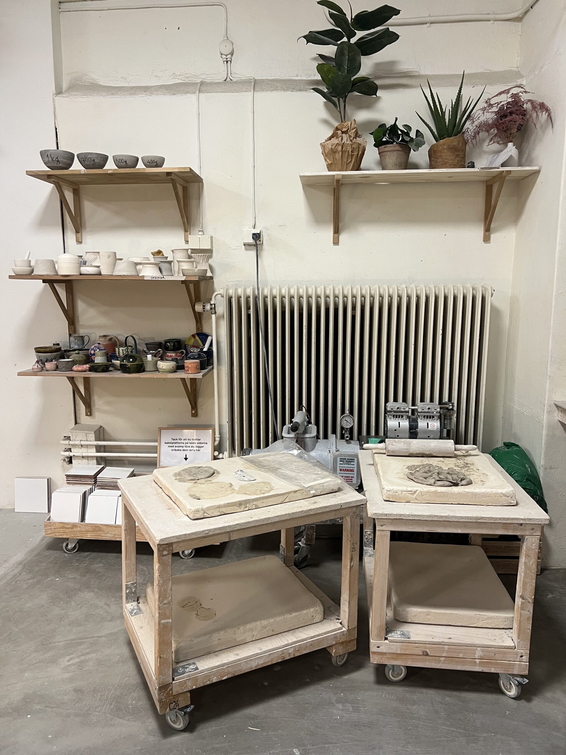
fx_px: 567
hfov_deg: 53.1
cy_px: 378
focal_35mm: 26
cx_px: 283
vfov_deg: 67.3
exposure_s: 1/50
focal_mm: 5.7
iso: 100
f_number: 1.5
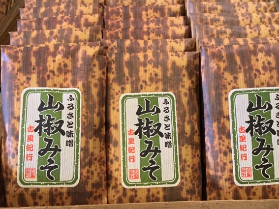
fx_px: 282
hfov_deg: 52.6
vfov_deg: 40.7
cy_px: 110
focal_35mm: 35
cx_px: 148
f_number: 2.4
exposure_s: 1/15
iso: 400
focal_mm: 3.3
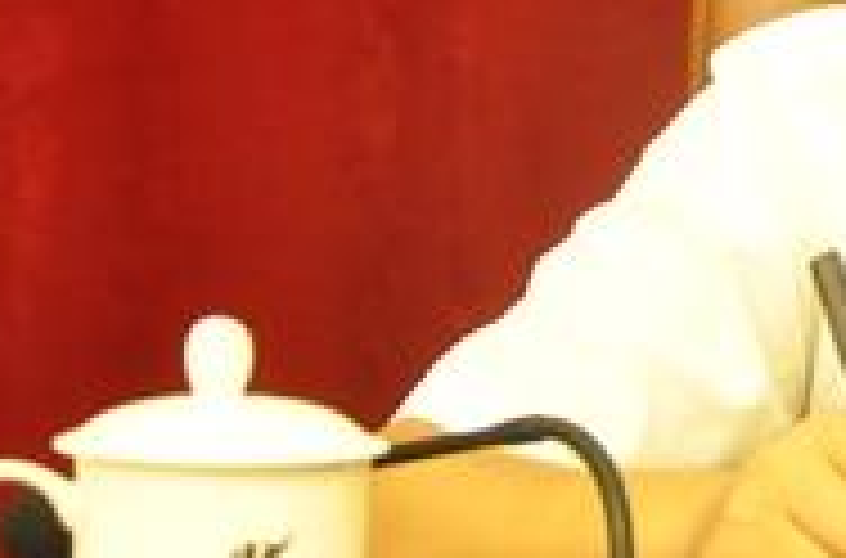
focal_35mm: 220
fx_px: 5153
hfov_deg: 9.2
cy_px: 83
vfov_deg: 6.2
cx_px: 1166
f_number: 5
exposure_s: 1/25
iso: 3200
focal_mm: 50
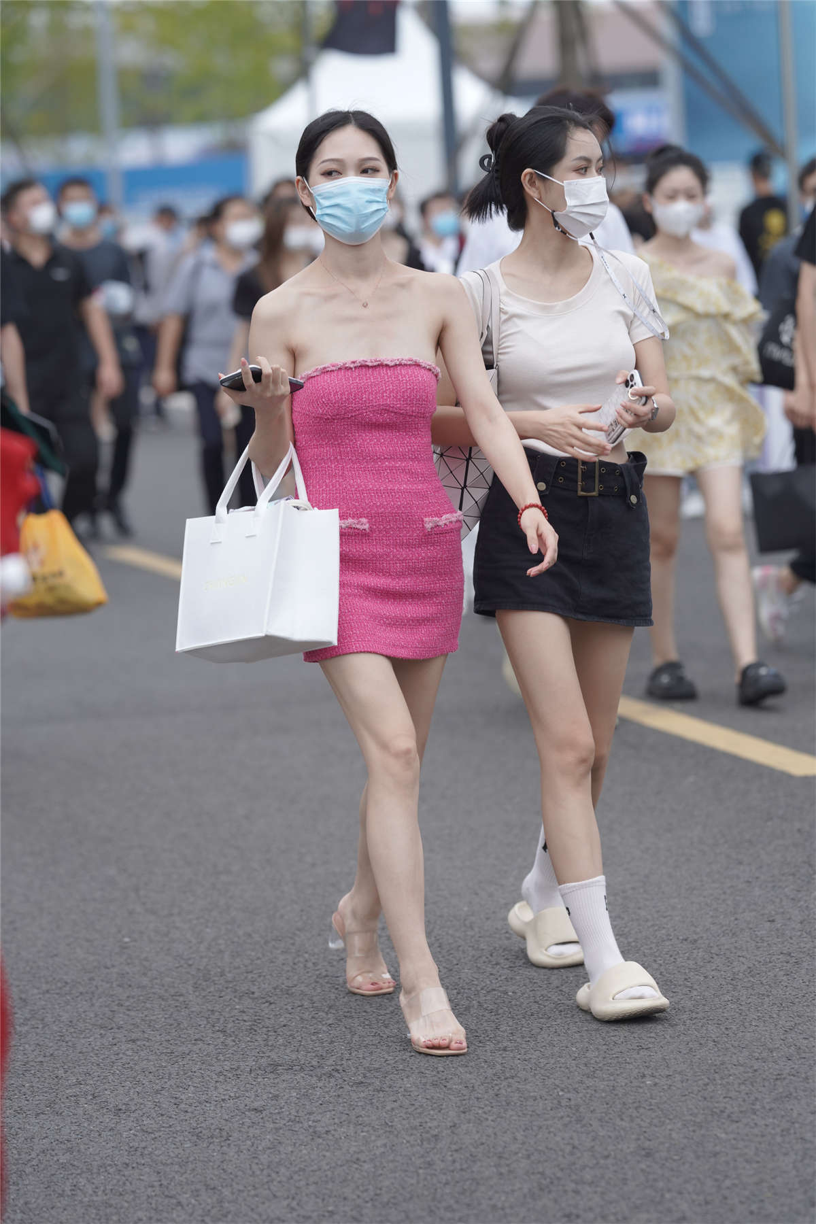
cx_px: 408
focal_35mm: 135
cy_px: 612
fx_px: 4590
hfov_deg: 10.2
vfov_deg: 15.2
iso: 640
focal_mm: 135
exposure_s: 1/250
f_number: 3.2
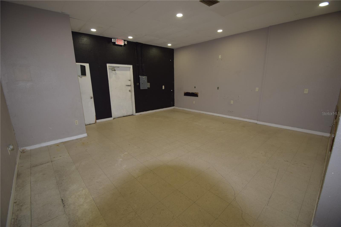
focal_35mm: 15
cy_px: 114
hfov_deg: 100.4
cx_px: 170
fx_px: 142
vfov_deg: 77.3
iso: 400
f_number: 3.5
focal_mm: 10
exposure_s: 1/100
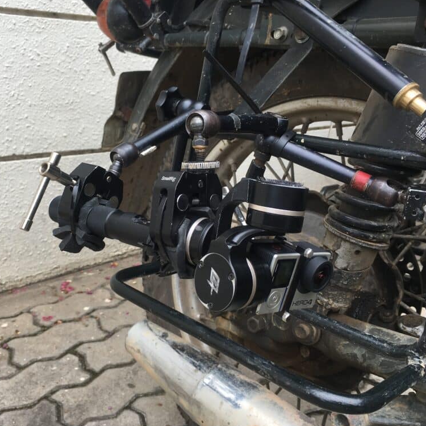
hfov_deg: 46.7
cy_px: 216
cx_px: 156
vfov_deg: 47.2
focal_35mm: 35
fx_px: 487
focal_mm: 4.15
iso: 25
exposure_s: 1/437
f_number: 2.2
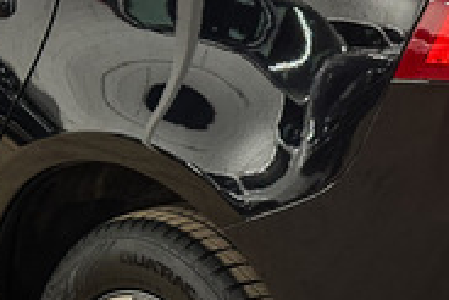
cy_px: 124
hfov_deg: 11.4
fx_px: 2197
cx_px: 561
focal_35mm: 176
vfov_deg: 7.8
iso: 400
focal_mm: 6.86
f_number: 1.78
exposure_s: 1/33
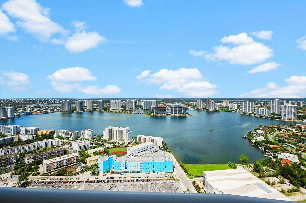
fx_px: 136
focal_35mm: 16
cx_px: 153
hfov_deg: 96.8
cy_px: 102
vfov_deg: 73.6
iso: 200
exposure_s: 1/320
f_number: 8
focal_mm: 16
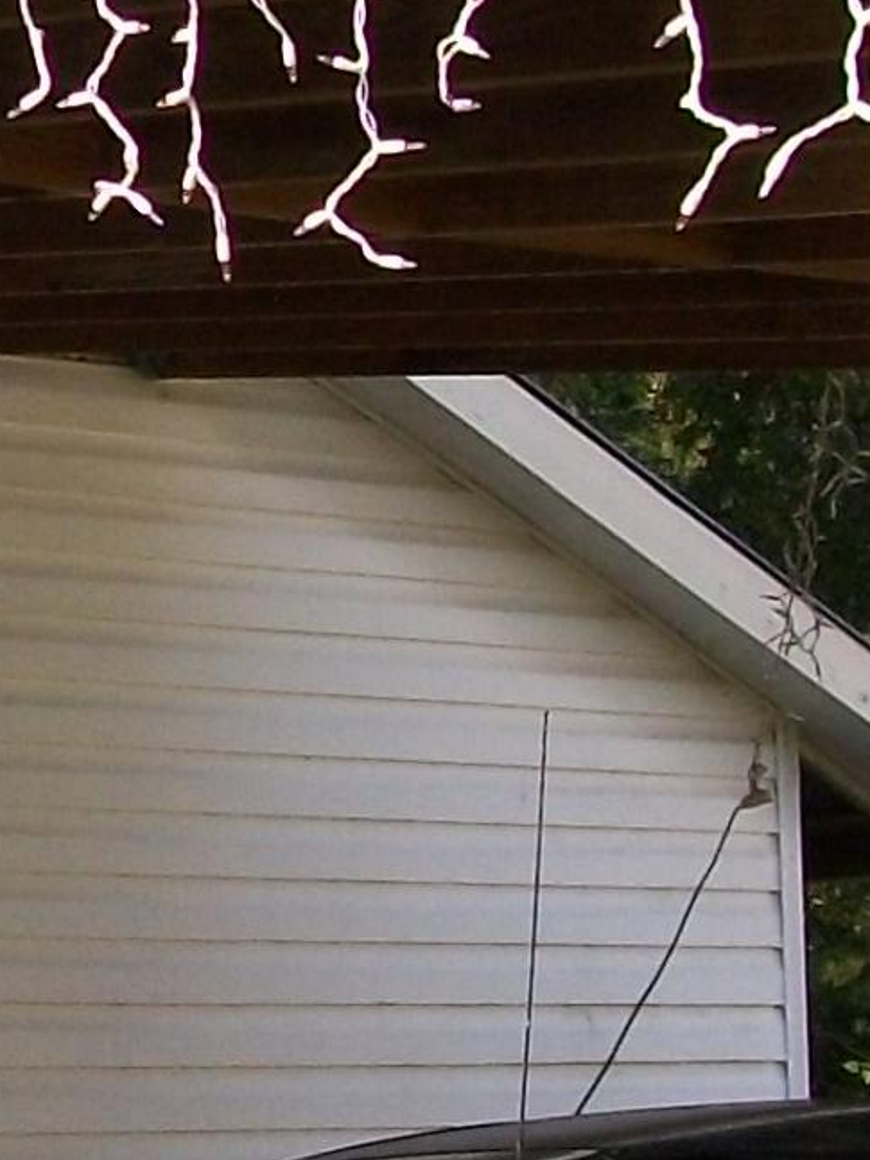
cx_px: -737
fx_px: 5598
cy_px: 660
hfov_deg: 8.5
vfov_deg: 11.8
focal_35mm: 167
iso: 80
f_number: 2.7
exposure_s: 1/400
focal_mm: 6
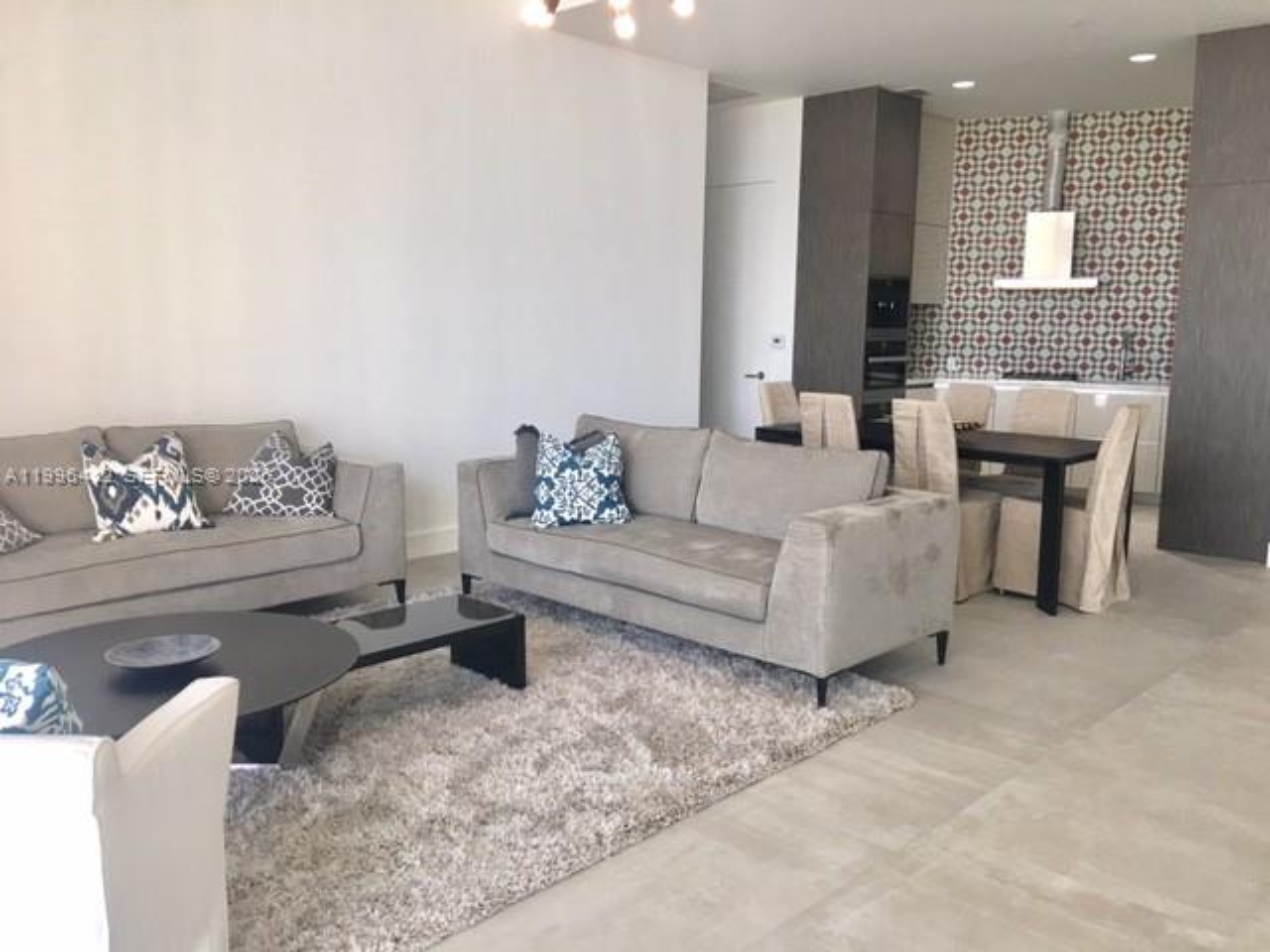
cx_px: 635
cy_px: 476
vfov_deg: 48.2
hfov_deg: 61.7
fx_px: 1064
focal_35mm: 29
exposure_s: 1/40
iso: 32
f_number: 2.2
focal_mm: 4.15
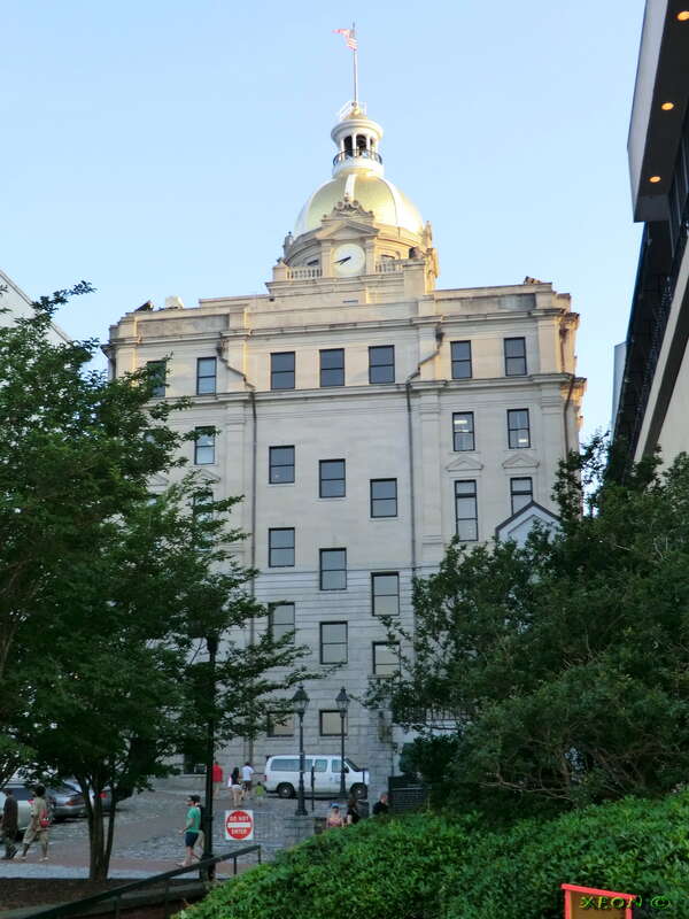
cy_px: 460
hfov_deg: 36.0
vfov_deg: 46.8
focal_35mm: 40
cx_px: 344
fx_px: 1062
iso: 80
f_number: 3.8
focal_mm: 7.1
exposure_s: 1/160
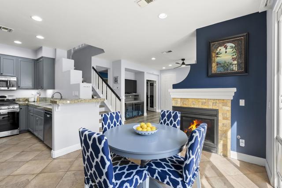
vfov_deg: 73.9
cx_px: 141
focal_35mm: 16
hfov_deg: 96.7
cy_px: 94
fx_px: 125
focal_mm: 16
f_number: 8
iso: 500
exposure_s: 1/25
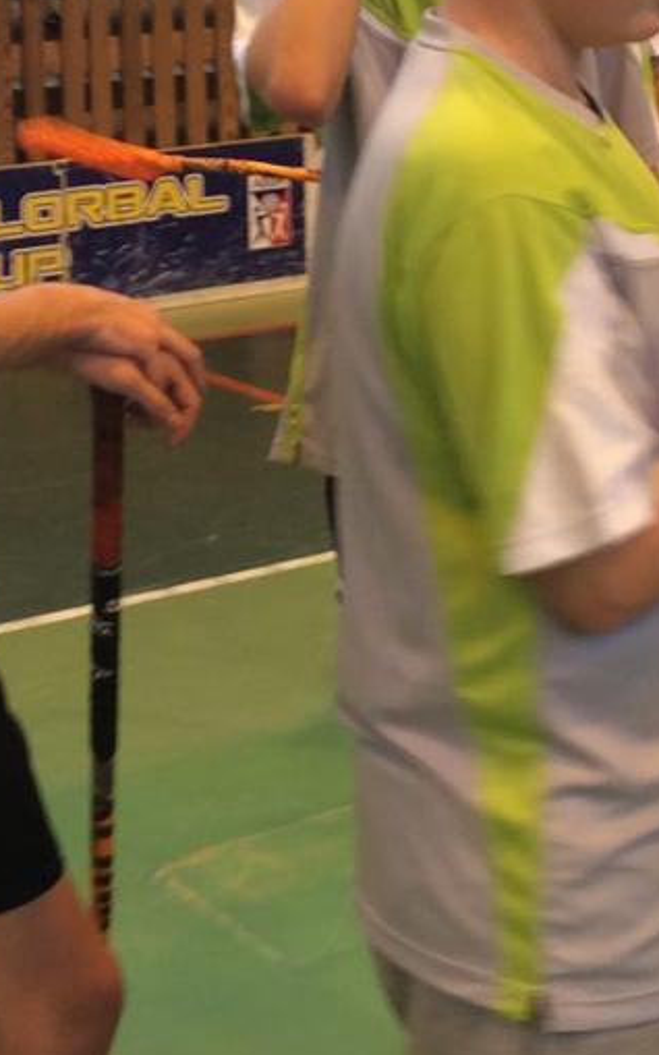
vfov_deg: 23.0
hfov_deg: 14.7
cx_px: 332
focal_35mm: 89
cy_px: 246
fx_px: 2558
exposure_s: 1/33
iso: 40
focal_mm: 3.3
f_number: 2.4
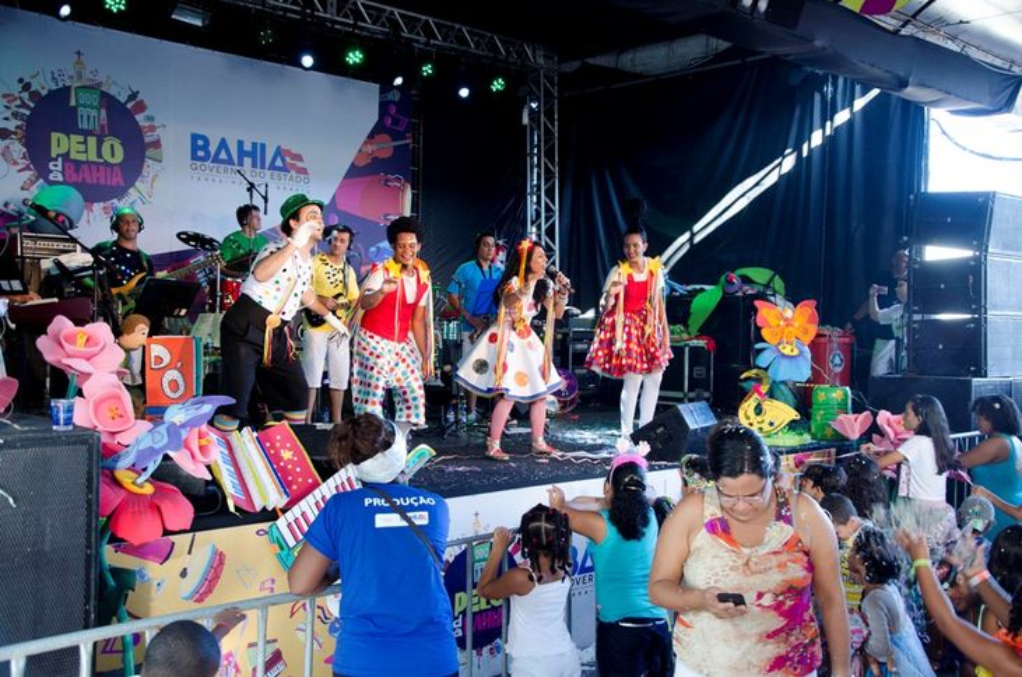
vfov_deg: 35.3
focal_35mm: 38
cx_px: 511
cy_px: 338
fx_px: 1062
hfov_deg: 51.4
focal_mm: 25
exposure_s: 1/100
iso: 1000
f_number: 4.5
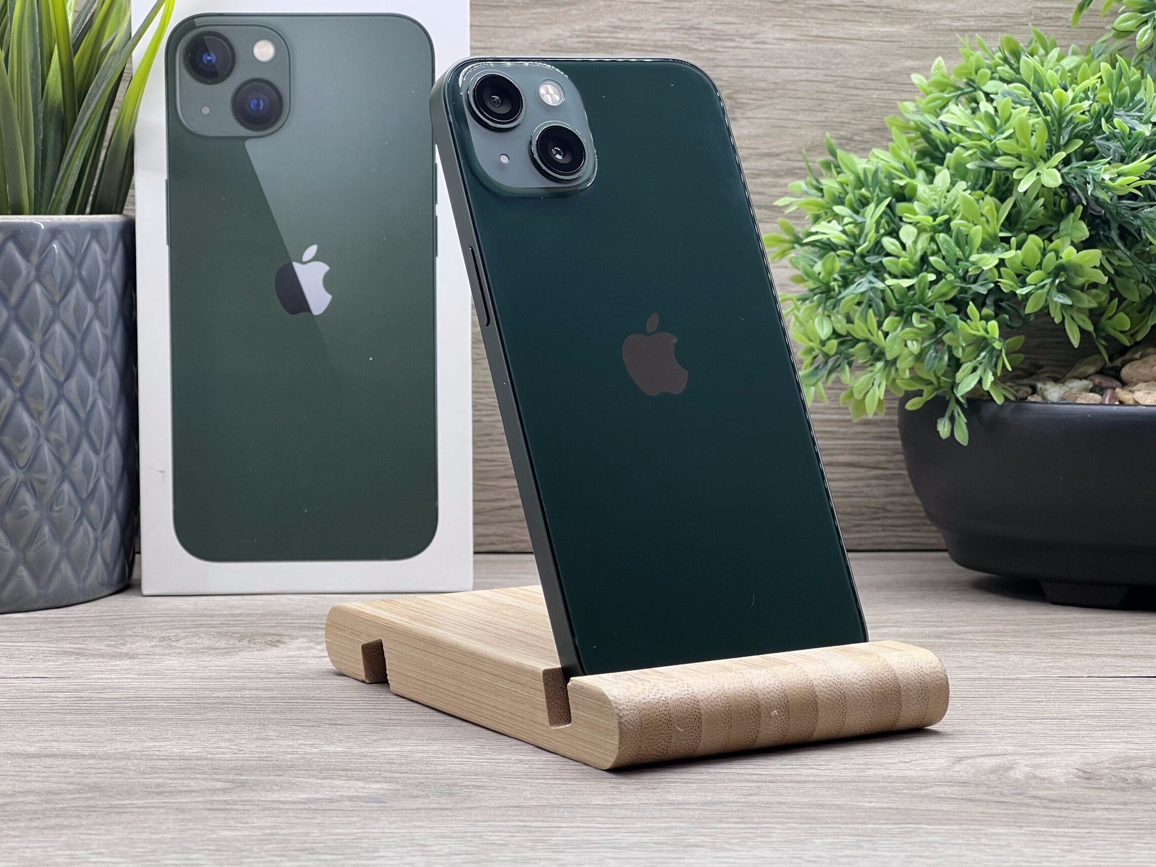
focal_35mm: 86
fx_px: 2872
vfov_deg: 17.2
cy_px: 409
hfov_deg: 22.8
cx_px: 574
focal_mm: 9
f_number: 2.8
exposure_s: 1/100
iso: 125
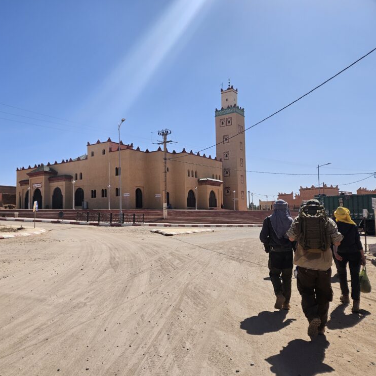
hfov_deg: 56.3
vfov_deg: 57.3
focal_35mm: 28
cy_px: 190
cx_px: 130
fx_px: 344
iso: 25
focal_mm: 5.4
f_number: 1.8
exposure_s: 1/3579
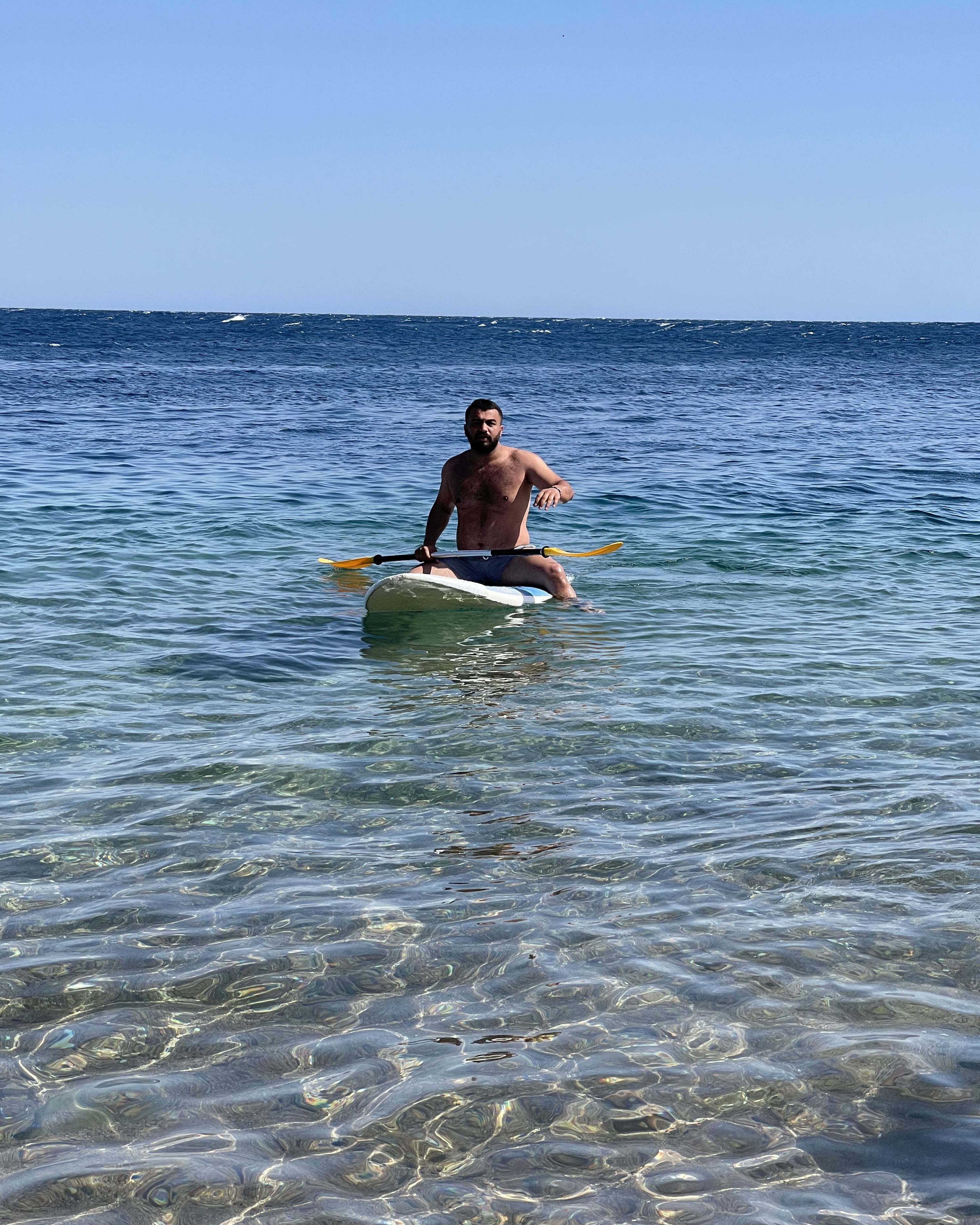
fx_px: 2429
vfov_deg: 28.3
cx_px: 490
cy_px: 572
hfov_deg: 22.8
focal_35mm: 67
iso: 20
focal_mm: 7.5
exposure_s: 1/1340
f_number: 2.2
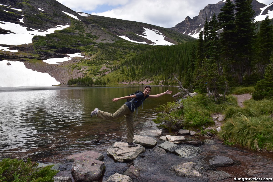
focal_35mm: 27
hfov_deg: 67.4
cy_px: 91
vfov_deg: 47.9
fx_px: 205
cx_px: 136
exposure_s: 1/400
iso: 400
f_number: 11
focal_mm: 18
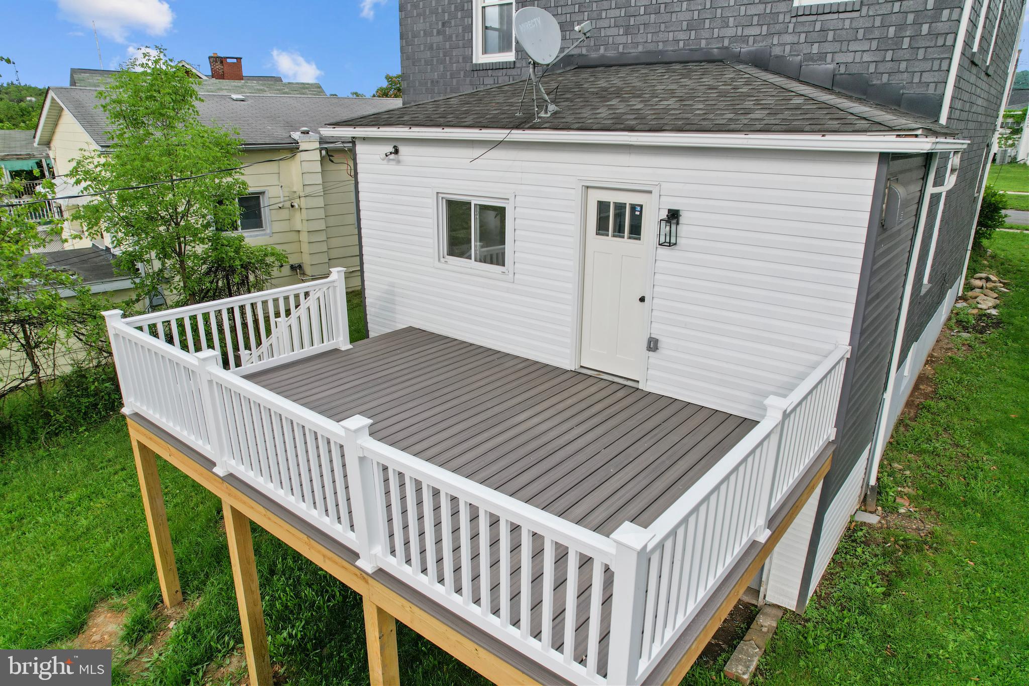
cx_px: 514
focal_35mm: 22
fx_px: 629
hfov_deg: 78.6
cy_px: 343
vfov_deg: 57.2
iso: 100
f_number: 2.8
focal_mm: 8.38
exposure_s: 1/20
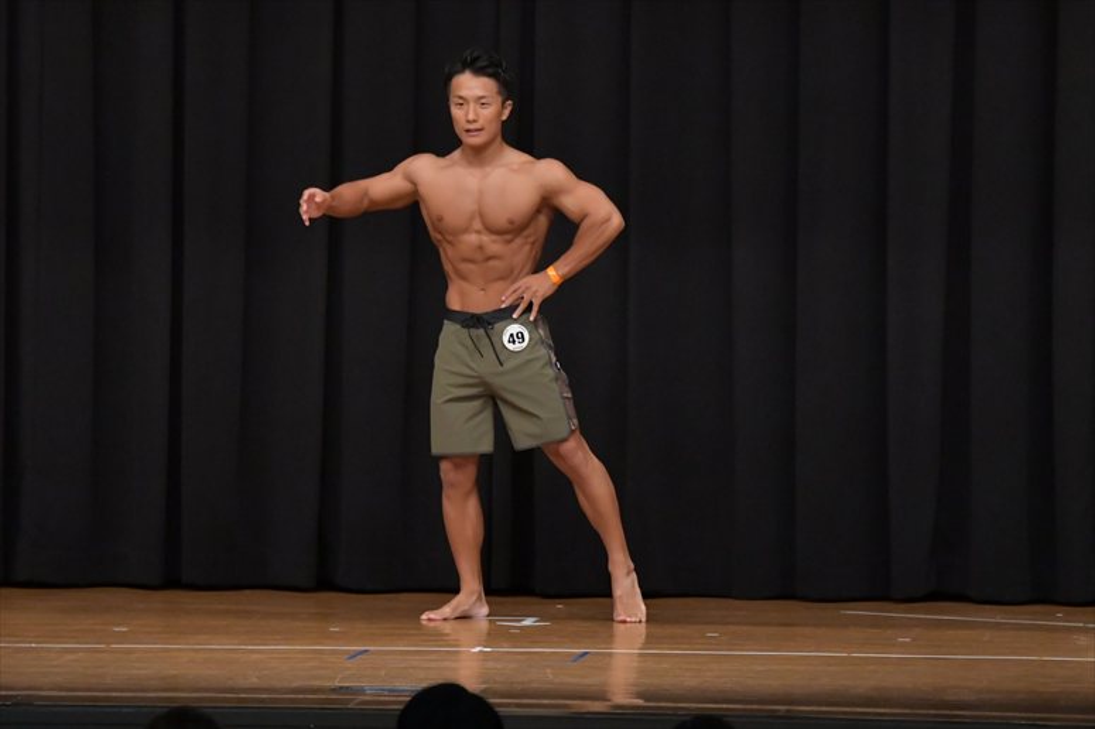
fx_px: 7297
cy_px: 364
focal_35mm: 240
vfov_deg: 5.7
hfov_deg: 8.6
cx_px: 548
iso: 6400
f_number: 5.6
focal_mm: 160
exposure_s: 1/400
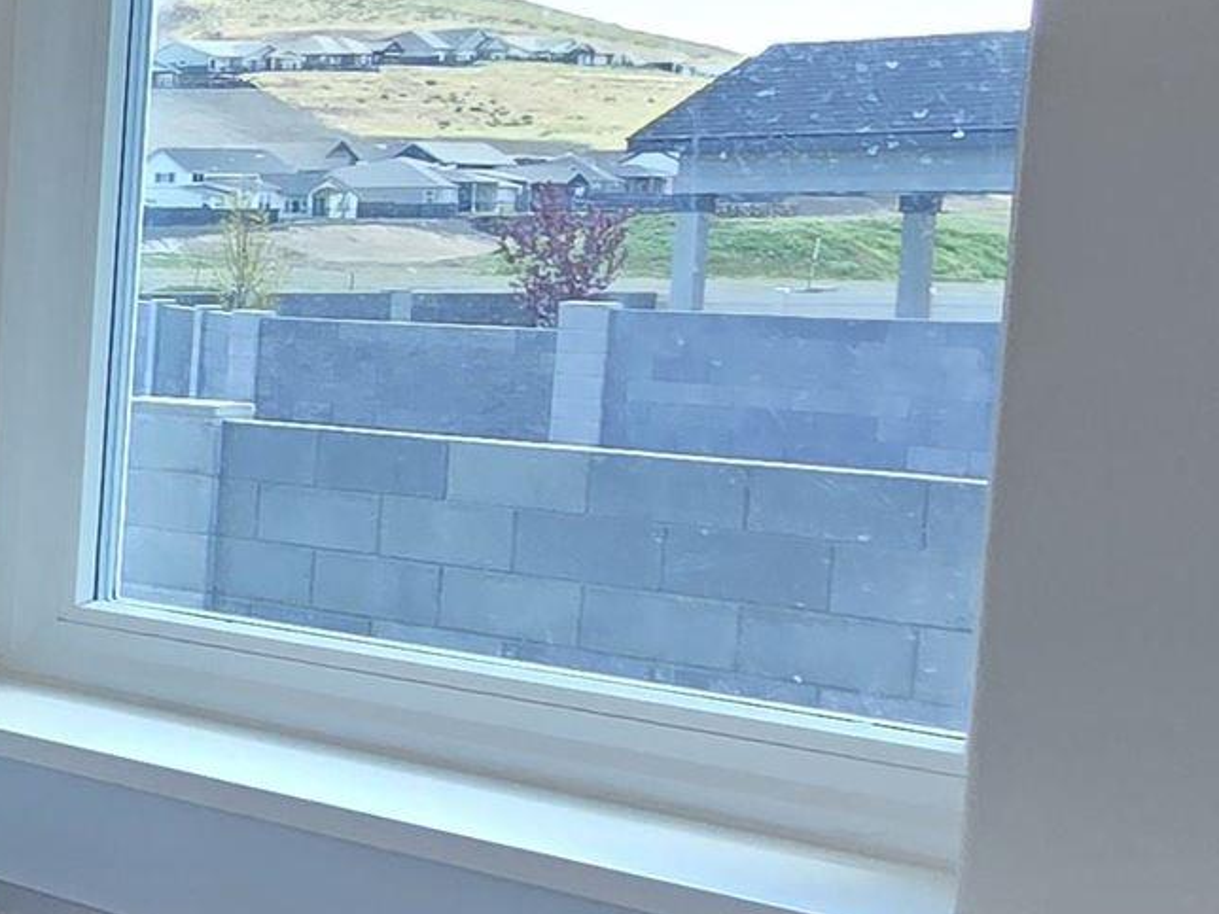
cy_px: 354
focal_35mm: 62
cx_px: -1628
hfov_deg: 15.8
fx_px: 2183
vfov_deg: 23.6
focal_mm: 2.2
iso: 50
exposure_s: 1/123
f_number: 2.2
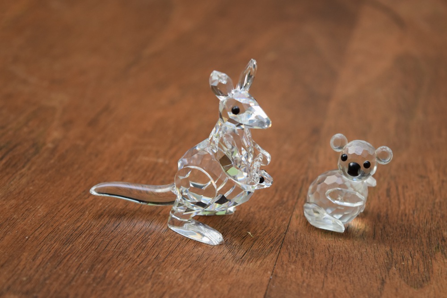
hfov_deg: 24.6
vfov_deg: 16.6
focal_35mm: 82
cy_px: 149
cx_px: 224
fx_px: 1024
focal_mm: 55
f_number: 5.6
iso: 800
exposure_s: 1/60
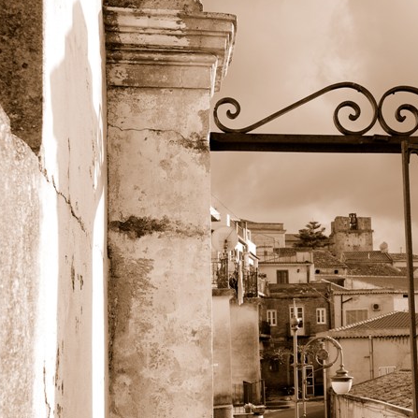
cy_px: 240
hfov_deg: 27.0
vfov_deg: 27.8
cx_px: 368
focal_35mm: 62
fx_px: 844
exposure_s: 1/160
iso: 125
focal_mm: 27
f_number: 7.1
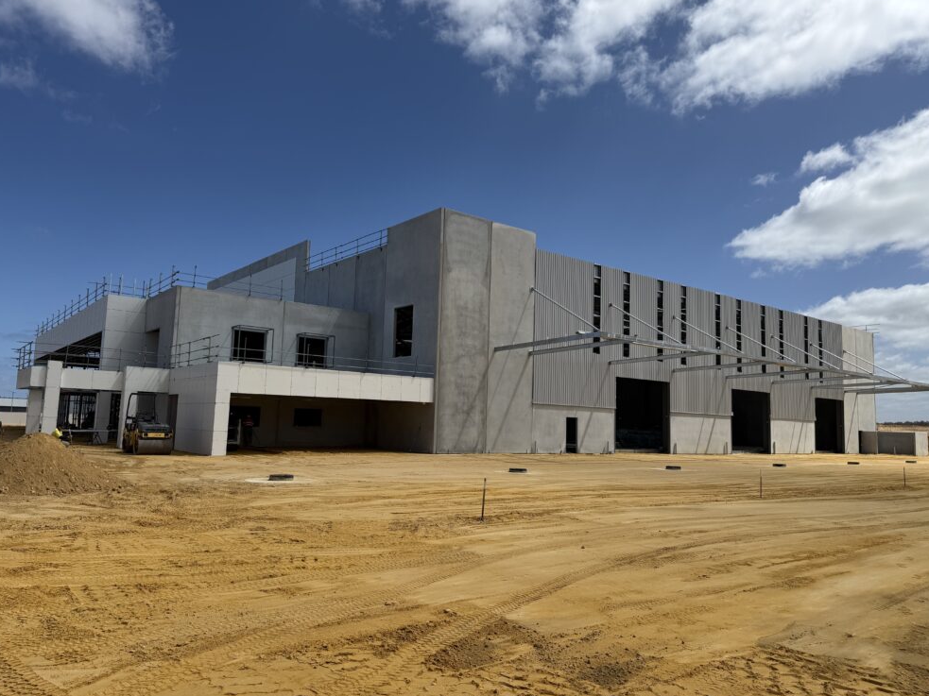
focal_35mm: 25
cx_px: 464
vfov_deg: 54.9
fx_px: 671
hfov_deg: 69.4
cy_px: 348
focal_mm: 6.76
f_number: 1.78
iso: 80
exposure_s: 1/9091
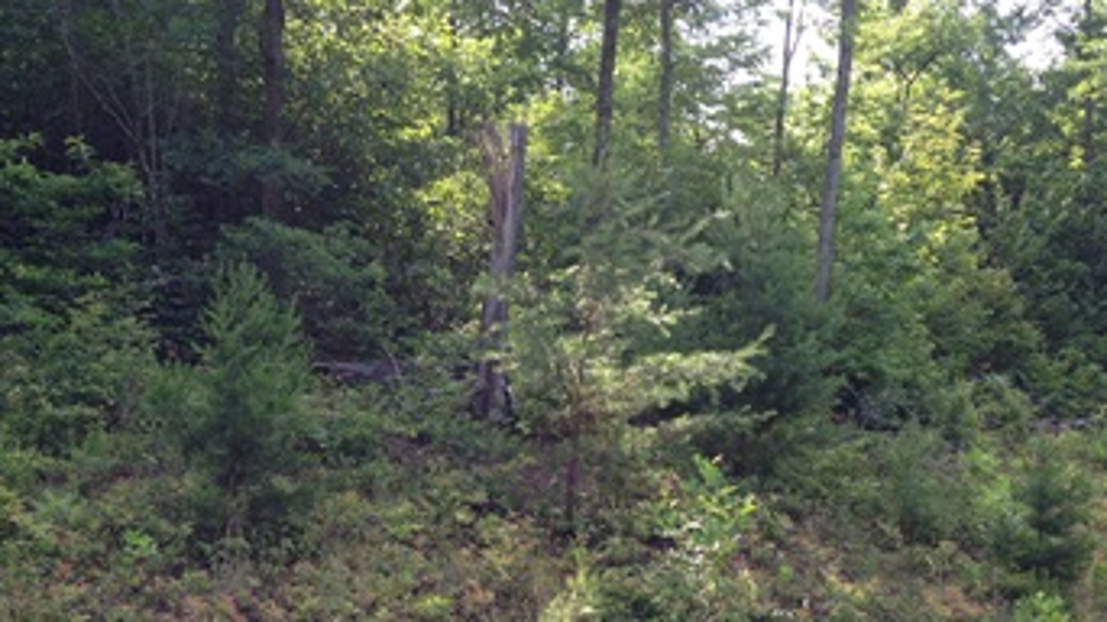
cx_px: 534
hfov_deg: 41.3
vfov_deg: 23.8
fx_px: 1467
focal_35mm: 50
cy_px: 408
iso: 64
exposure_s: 1/255
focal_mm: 4.28
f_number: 2.4
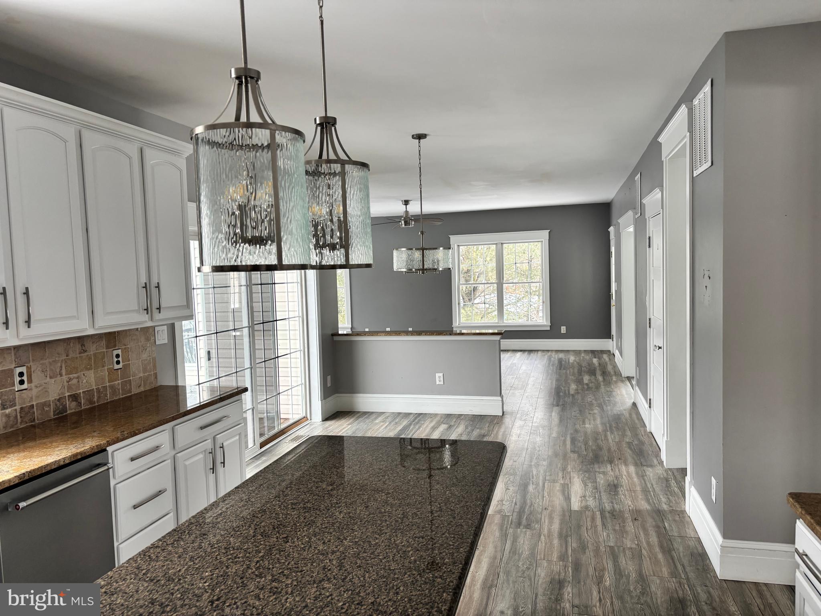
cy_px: 308
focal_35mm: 26
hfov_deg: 67.3
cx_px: 410
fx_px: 617
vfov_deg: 53.1
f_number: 1.6
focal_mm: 5.96
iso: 125
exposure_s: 1/121
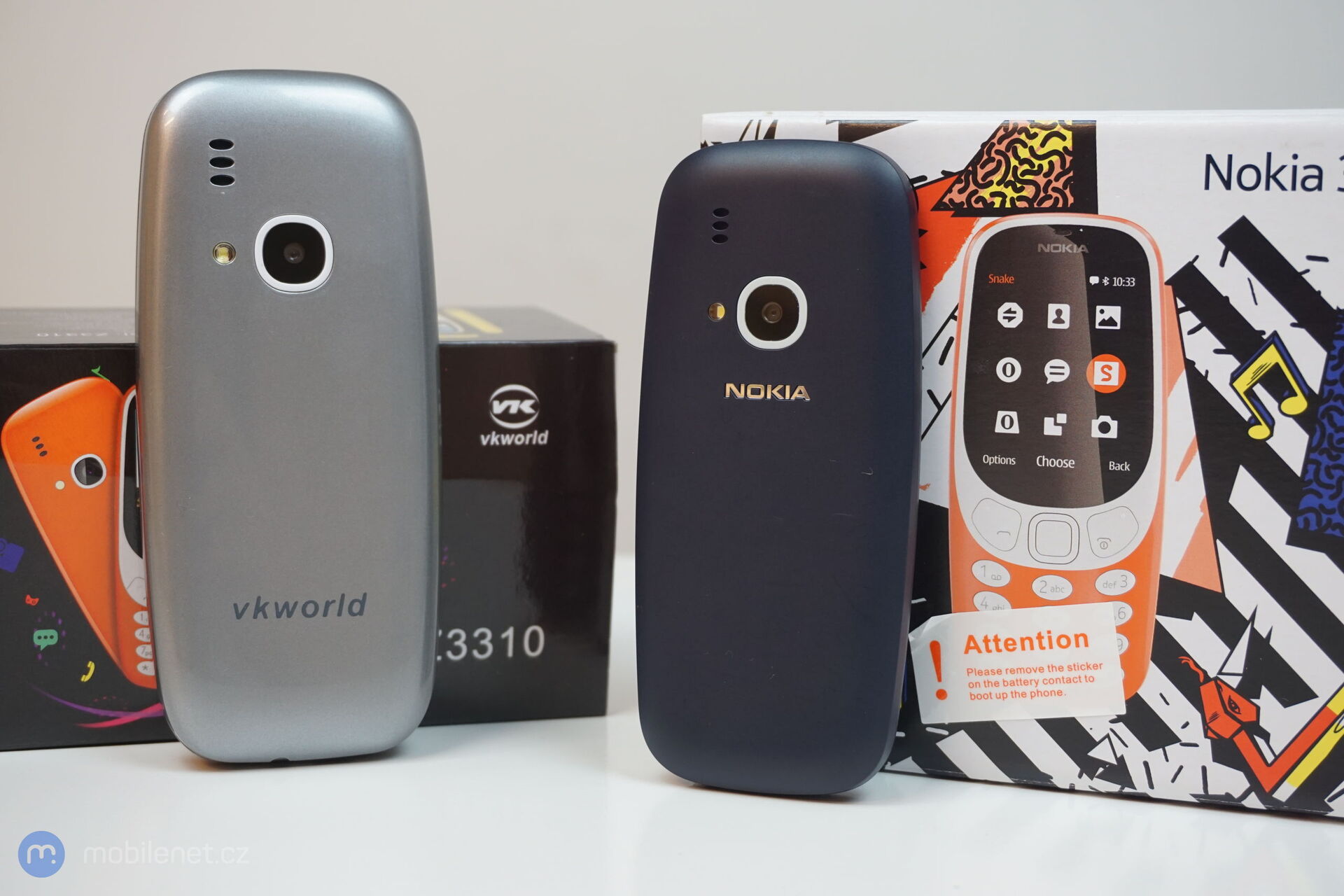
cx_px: 672
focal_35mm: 57
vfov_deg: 23.8
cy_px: 448
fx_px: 2128
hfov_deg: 35.1
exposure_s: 1/60
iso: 500
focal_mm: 38
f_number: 5.6
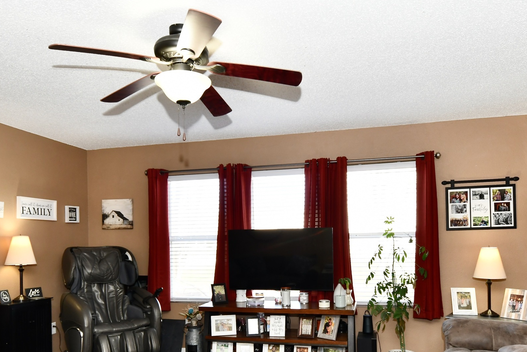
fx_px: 395
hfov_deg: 67.4
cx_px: 260
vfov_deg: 46.4
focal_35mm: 27
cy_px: 259
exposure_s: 1/60
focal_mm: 14
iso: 640
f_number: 6.3
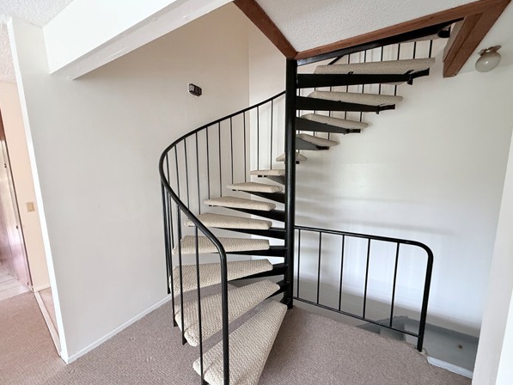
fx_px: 222
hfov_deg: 98.2
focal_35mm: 15
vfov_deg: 81.7
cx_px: 254
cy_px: 199
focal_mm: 2.22
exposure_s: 1/60
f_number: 2.2
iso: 400
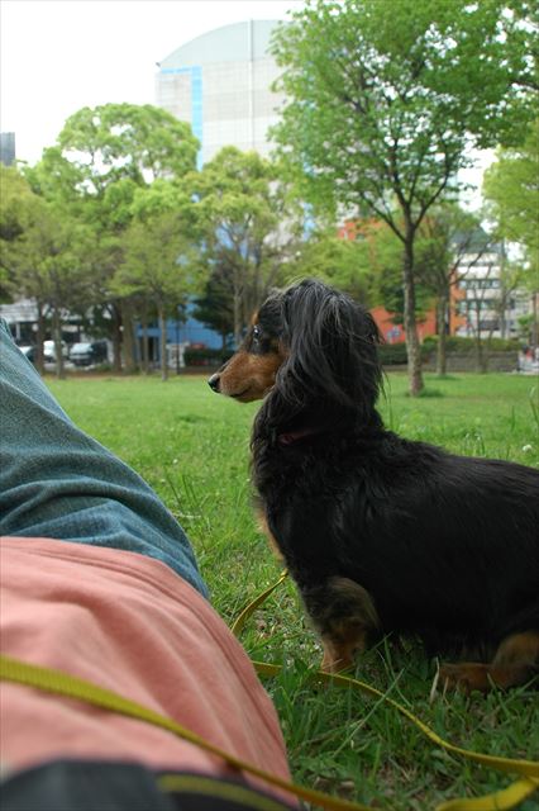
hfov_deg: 39.9
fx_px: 742
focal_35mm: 33
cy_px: 406
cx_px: 270
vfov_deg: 57.2
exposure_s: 1/60
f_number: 7.1
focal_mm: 22
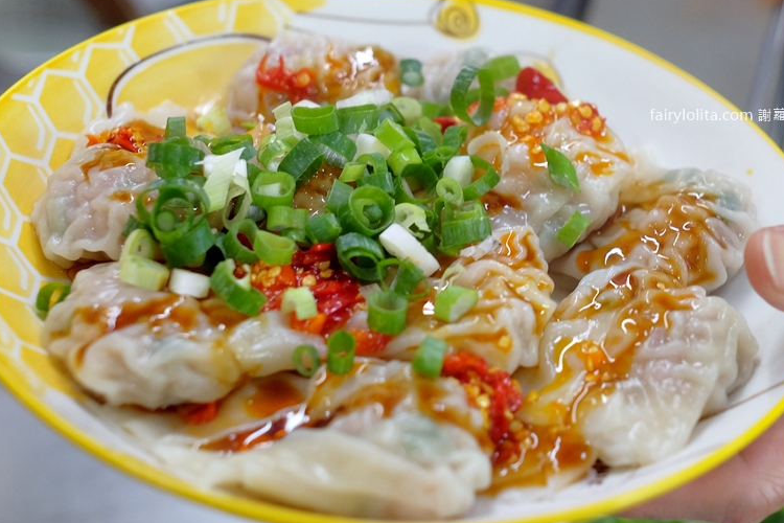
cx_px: 383
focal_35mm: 42
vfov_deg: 31.9
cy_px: 256
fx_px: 915
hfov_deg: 46.4
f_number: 2.8
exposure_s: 1/80
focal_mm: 23
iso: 800
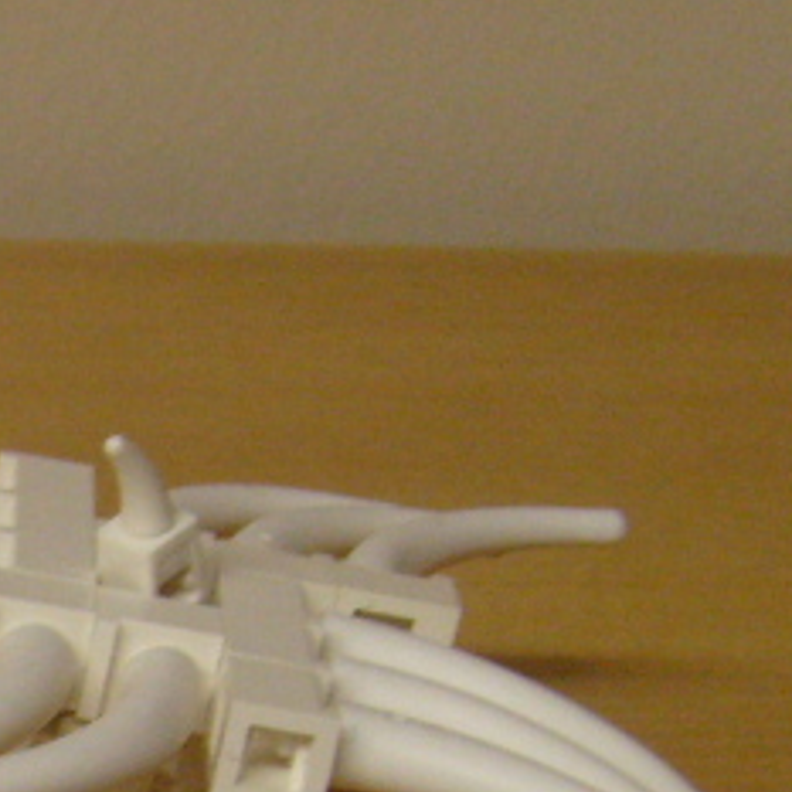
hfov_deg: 11.9
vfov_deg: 12.4
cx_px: -605
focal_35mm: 136
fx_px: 3520
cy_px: 1071
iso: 200
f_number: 2.8
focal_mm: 5.8
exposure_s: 1/30
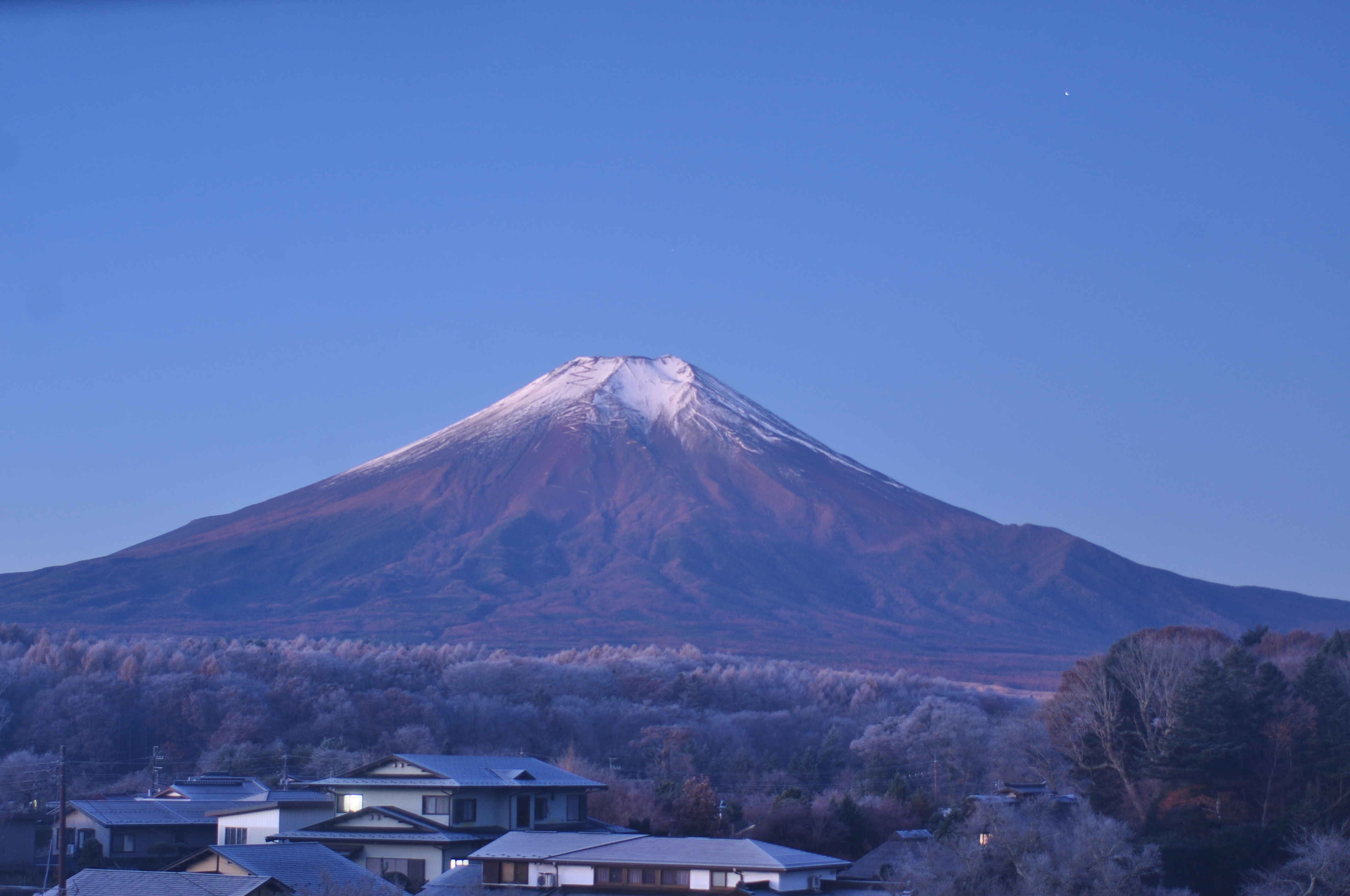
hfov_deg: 36.9
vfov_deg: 25.0
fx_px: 2023
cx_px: 675
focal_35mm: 54
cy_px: 448
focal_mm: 36
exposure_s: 4
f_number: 3.8
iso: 200
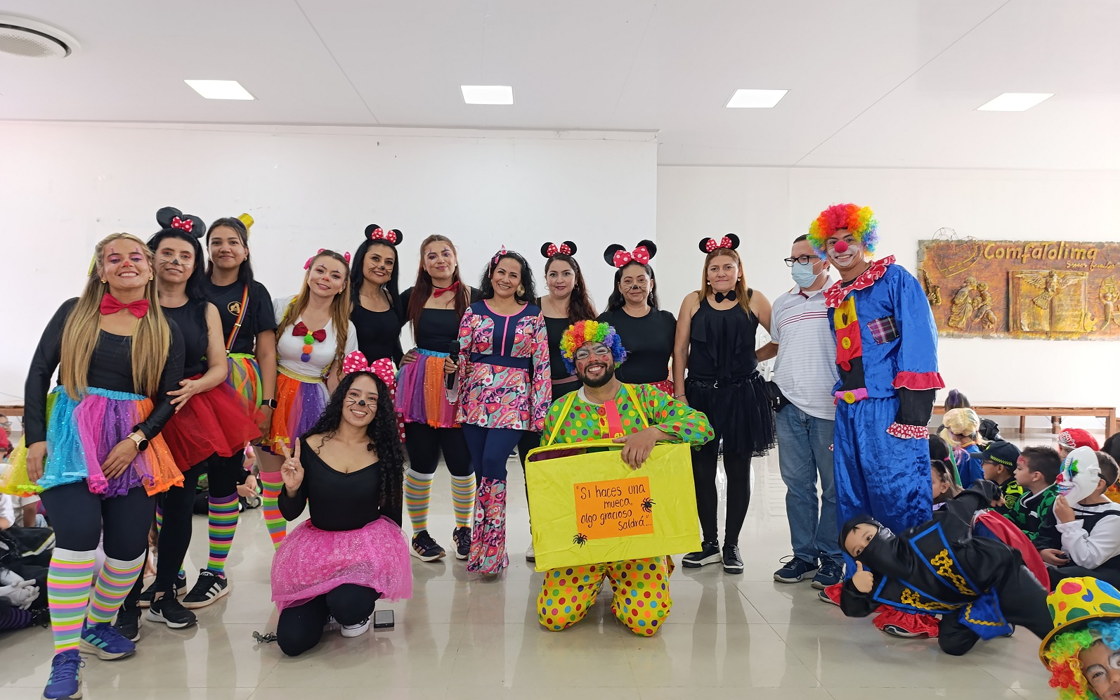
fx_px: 763
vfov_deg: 49.3
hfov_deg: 72.5
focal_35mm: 25
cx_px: 551
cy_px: 350
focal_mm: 6.14
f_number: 1.6
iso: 640
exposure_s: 1/60
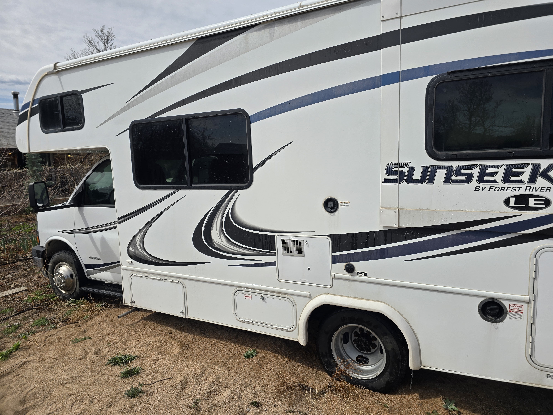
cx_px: 276
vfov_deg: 58.9
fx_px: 367
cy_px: 208
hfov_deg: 73.9
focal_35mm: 23
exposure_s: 1/1248
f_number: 1.7
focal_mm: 6.3
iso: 12
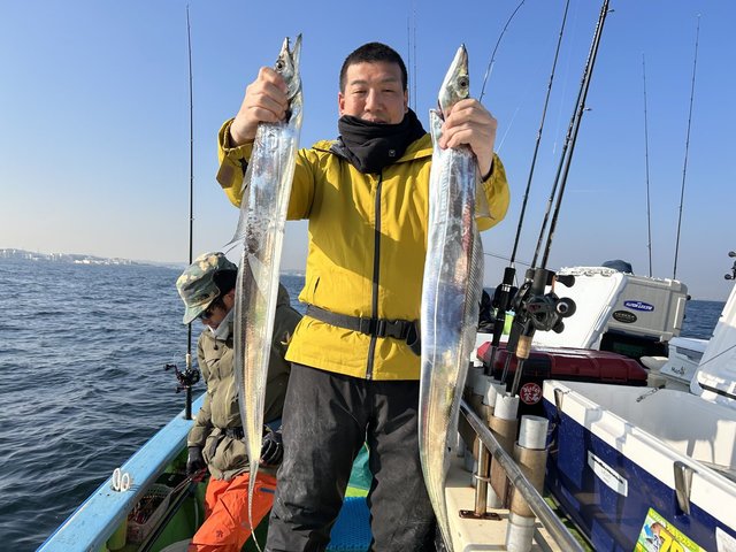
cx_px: 368
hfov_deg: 67.3
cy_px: 276
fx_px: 553
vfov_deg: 53.1
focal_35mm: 26
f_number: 1.5
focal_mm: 5.7
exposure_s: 1/4115
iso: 50
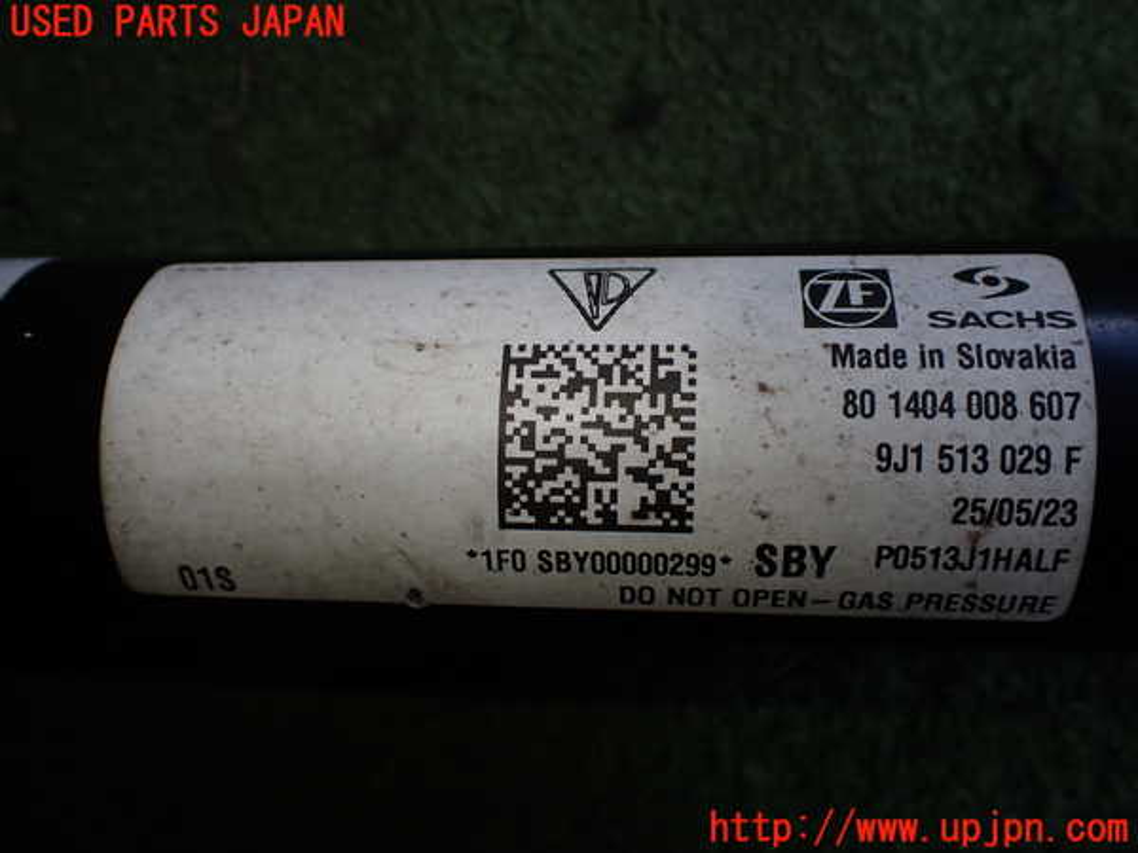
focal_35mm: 30
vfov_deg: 46.8
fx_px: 986
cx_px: 569
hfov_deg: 60.0
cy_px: 426
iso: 100
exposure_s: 1/200
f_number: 2.3
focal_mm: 5.4
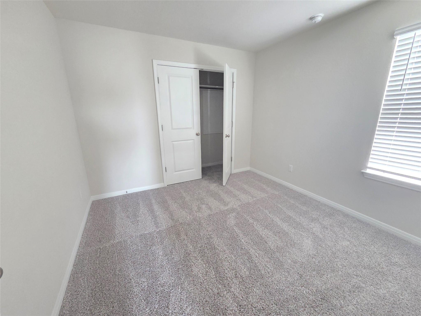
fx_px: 158
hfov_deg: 106.2
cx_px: 210
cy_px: 158
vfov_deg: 89.9
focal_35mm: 13
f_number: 2.2
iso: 1600
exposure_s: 1/60
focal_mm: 2.2
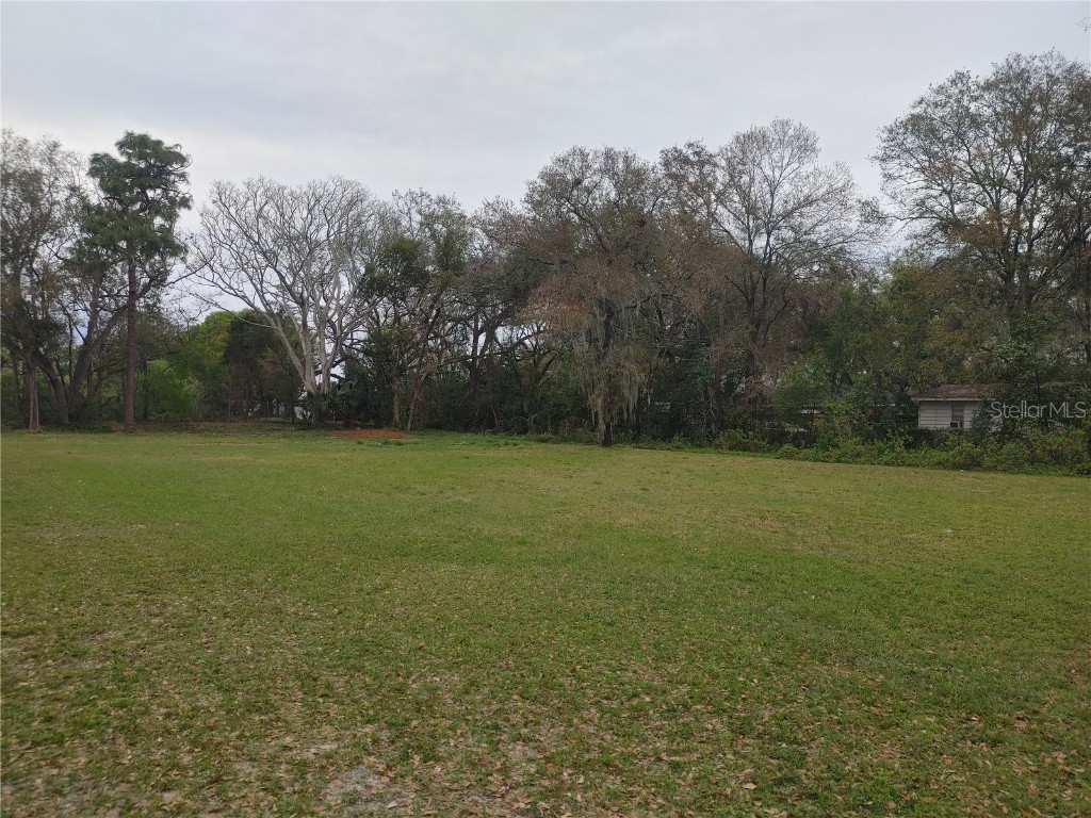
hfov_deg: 67.3
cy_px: 409
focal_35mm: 26
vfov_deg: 53.1
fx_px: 819
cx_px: 546
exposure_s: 1/306
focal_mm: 5.58
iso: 50
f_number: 1.8
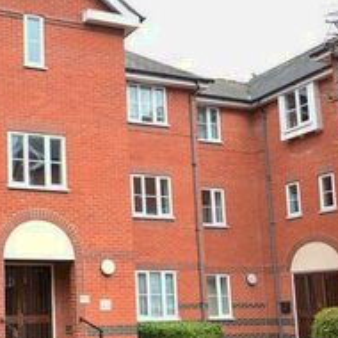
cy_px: 238
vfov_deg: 35.5
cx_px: -23
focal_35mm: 47
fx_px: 519
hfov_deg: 32.3
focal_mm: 10
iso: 100
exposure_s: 1/100
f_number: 5
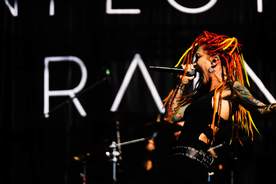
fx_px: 1196
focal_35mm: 156
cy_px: 84
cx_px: 162
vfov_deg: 8.8
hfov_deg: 13.2
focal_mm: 132
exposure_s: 1/6400
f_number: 2.8
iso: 125
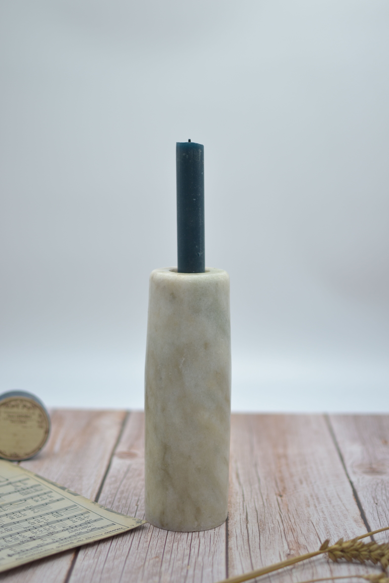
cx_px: 194
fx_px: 851
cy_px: 292
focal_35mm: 52
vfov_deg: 37.9
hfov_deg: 25.8
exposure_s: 1/500
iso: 100
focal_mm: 35
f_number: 1.8
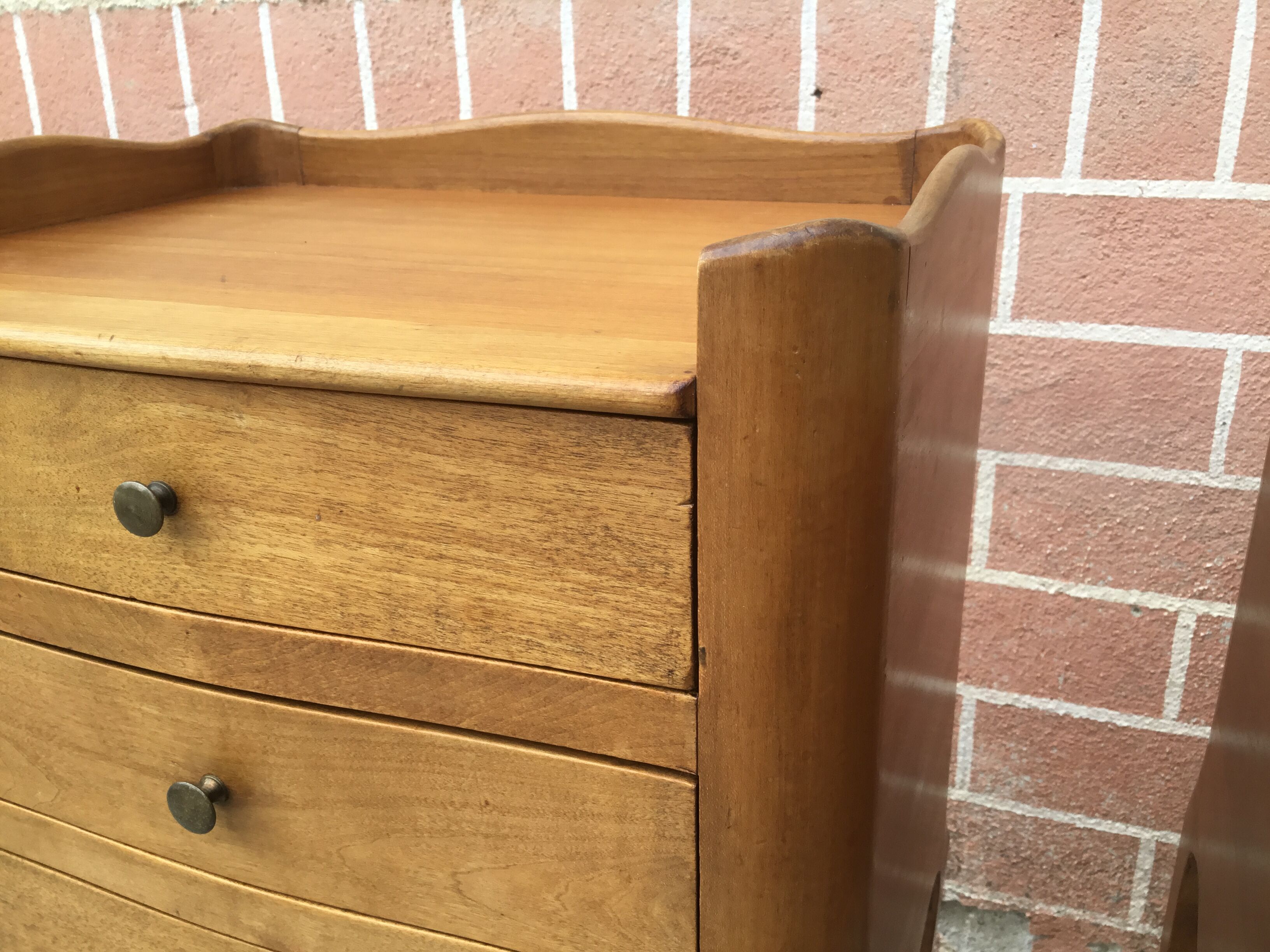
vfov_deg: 45.4
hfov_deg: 58.4
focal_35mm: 31
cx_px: 635
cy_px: 476
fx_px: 1137
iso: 25
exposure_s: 1/100
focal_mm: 3.3
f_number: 2.4
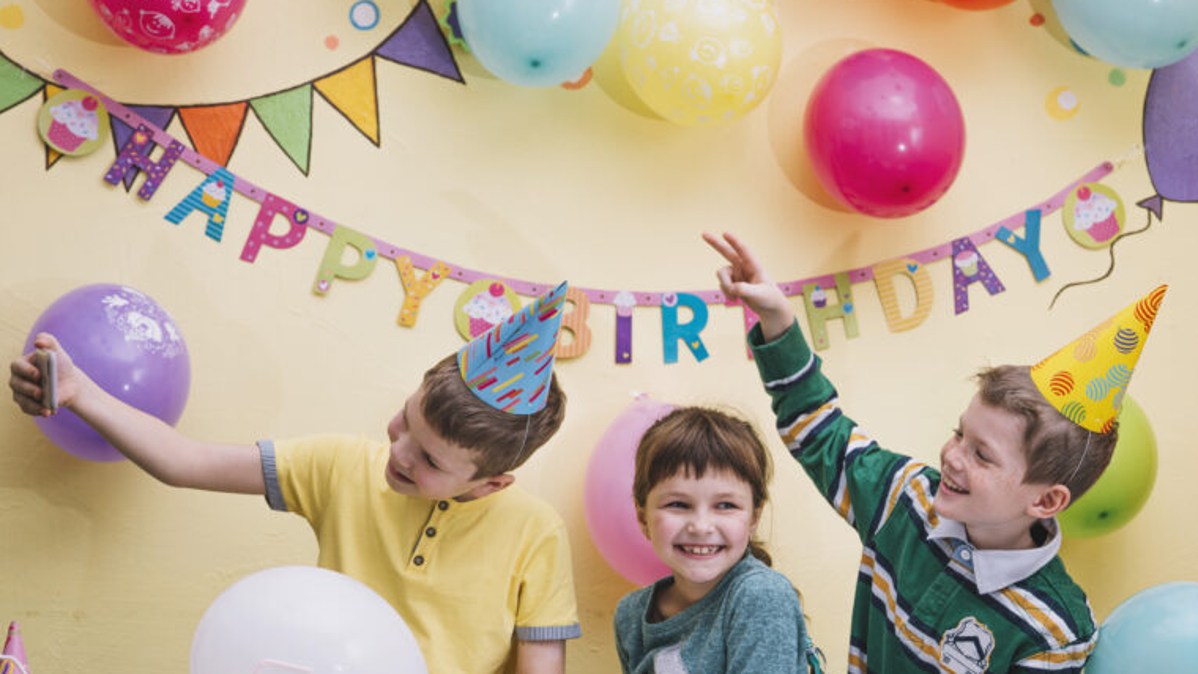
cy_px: 394
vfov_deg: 13.4
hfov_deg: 23.7
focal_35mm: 90
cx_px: 604
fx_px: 2860
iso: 160
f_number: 5.6
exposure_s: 1/160
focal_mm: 85
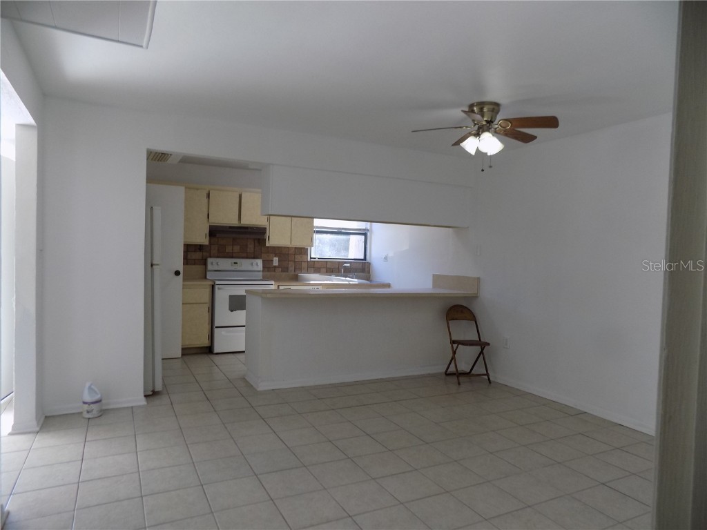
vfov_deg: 58.9
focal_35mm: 23
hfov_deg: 73.9
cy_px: 265
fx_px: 470
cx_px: 354
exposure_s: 1/40
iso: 80
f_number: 3.1
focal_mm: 4
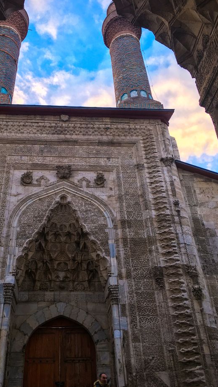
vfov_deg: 61.0
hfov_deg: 36.4
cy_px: 192
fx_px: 329
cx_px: 77
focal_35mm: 32
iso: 40
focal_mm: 4.15
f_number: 2.2
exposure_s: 1/100
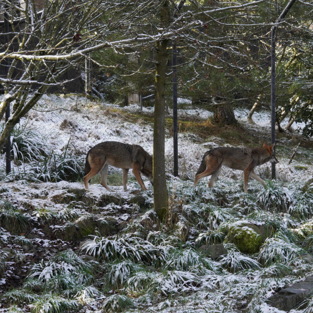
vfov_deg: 9.6
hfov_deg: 9.6
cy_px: 165
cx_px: 204
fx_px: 1872
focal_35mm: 183
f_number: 16
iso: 1250
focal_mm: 90
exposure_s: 1/160
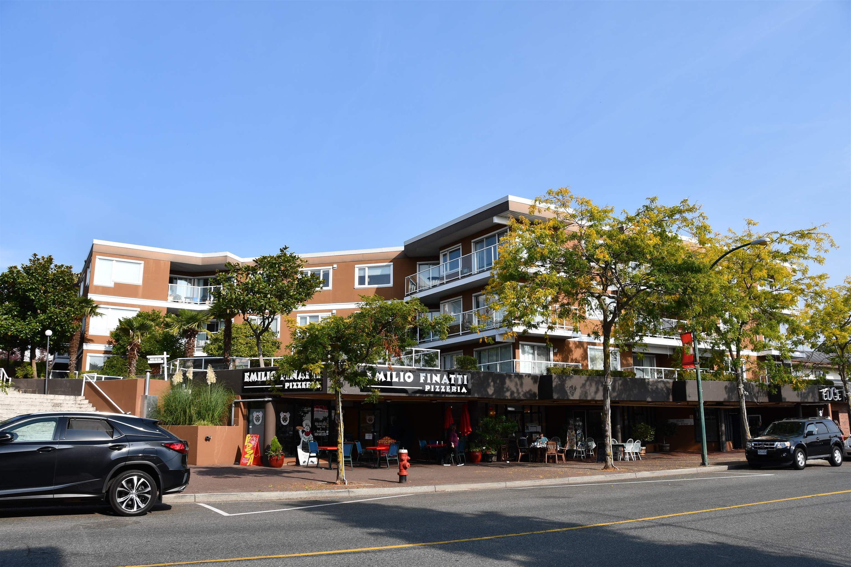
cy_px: 284
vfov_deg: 47.9
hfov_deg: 67.4
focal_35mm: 27
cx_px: 426
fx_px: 638
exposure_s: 1/320
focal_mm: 18
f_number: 9
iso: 100
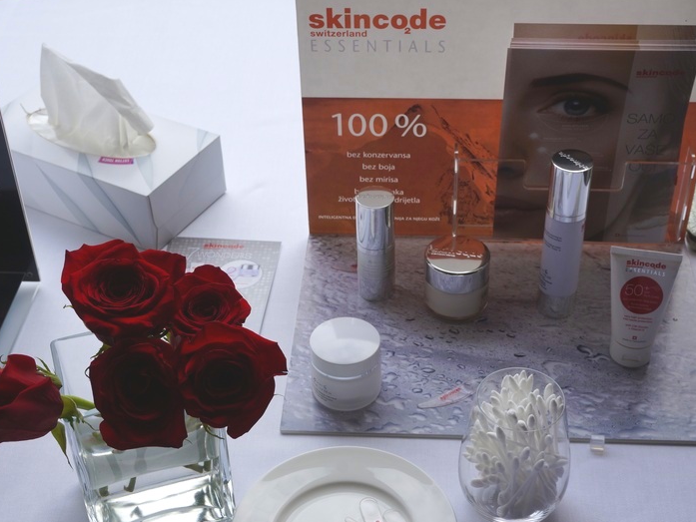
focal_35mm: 55
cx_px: 370
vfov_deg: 26.8
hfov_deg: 35.2
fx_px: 1097
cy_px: 260
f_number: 10
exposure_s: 1/80
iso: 100
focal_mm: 33
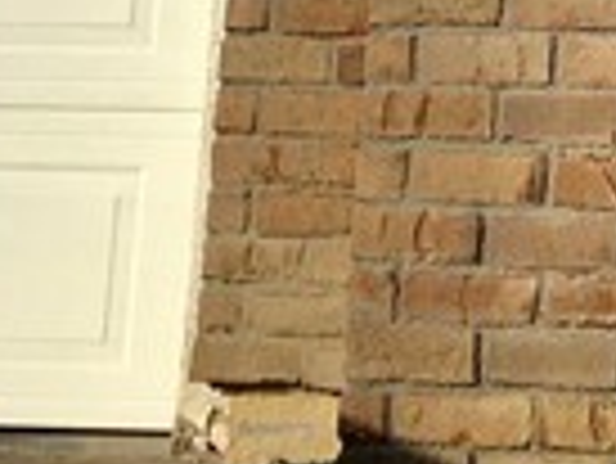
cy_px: -1203
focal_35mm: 216
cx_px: 1236
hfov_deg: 8.7
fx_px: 3847
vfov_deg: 6.1
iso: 25
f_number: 2.2
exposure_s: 1/1709
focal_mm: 4.15
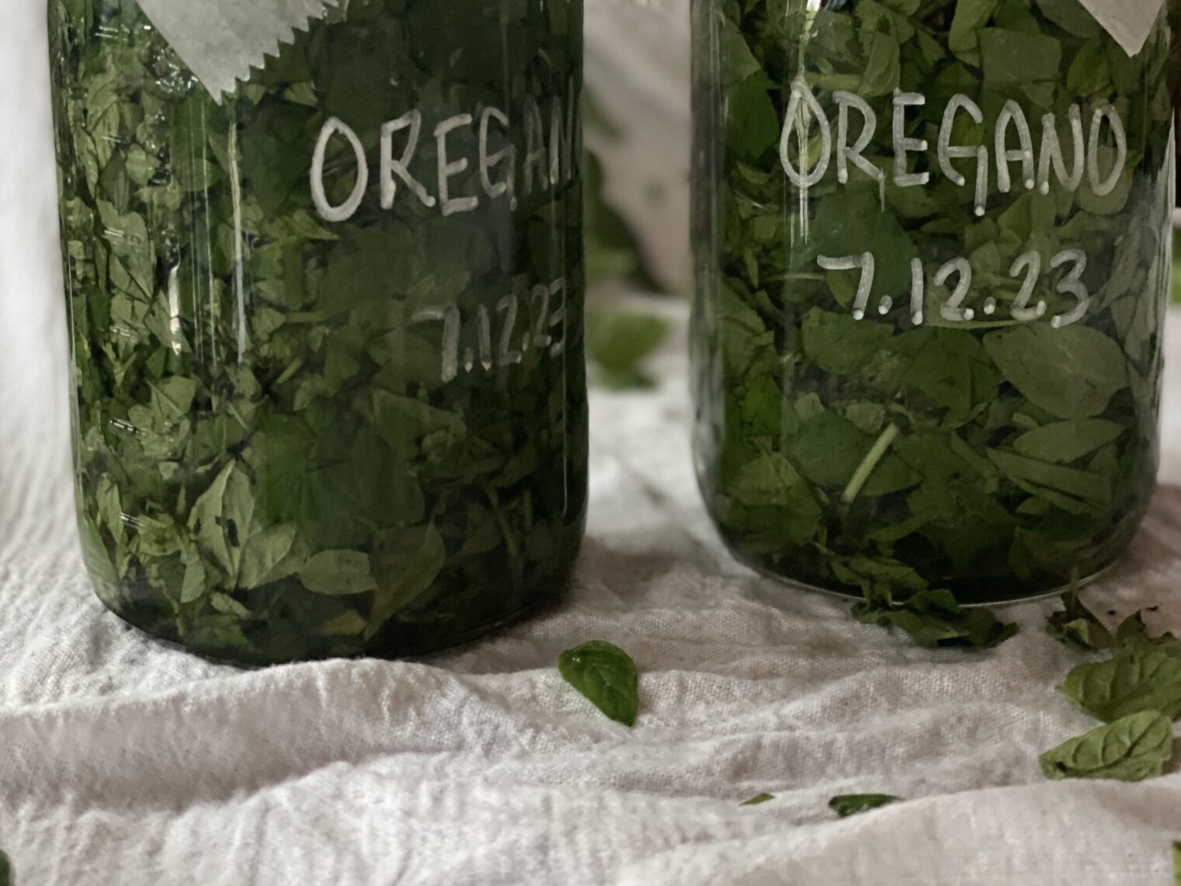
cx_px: 590
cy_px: 234
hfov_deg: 27.8
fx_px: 2388
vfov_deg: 20.9
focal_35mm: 70
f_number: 2
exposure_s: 1/16
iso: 400
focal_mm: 6
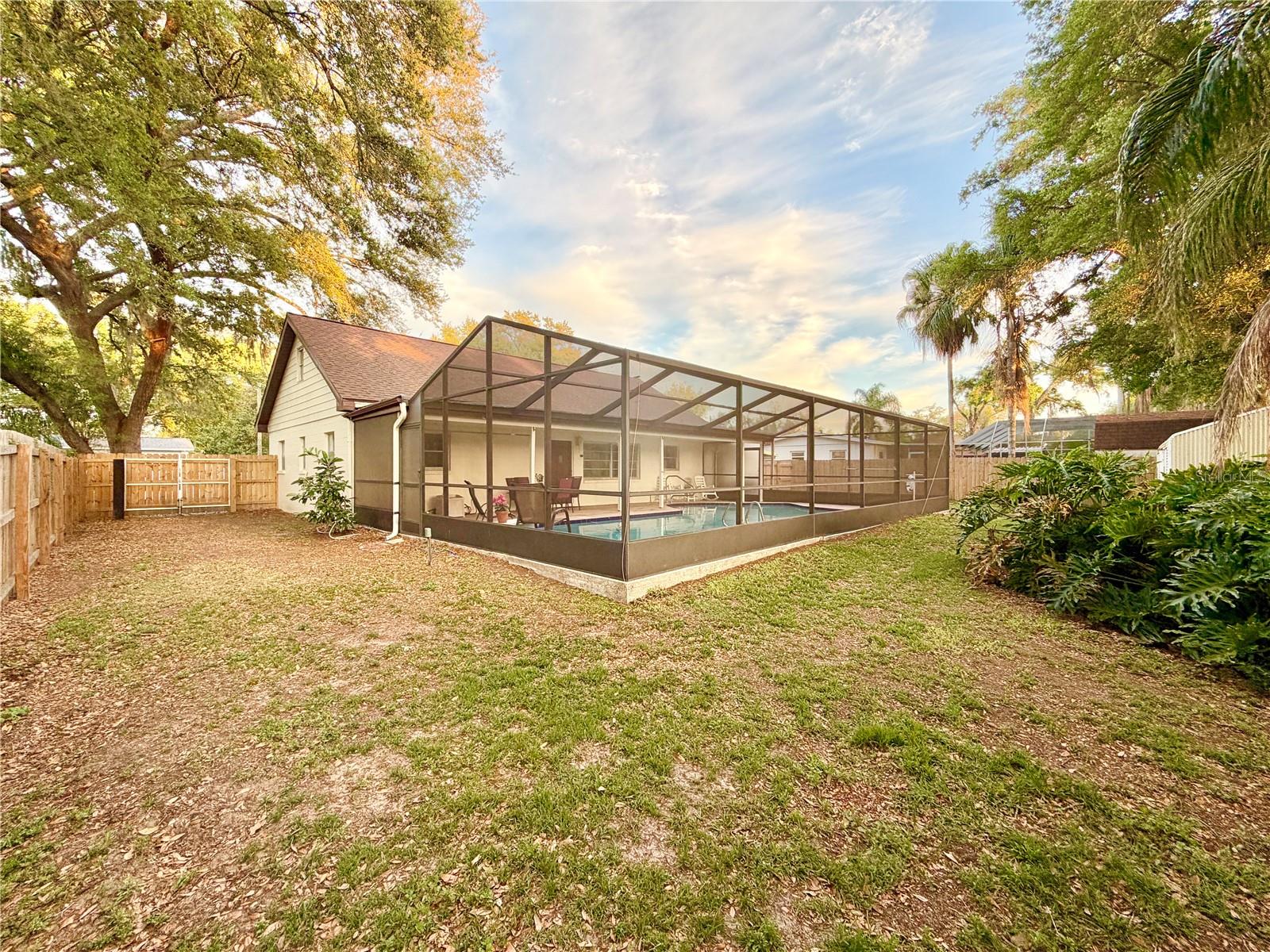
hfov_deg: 102.1
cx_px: 635
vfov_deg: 85.7
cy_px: 476
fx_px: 514
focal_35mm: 14
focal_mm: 2.22
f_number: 2.2
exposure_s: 1/121
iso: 50
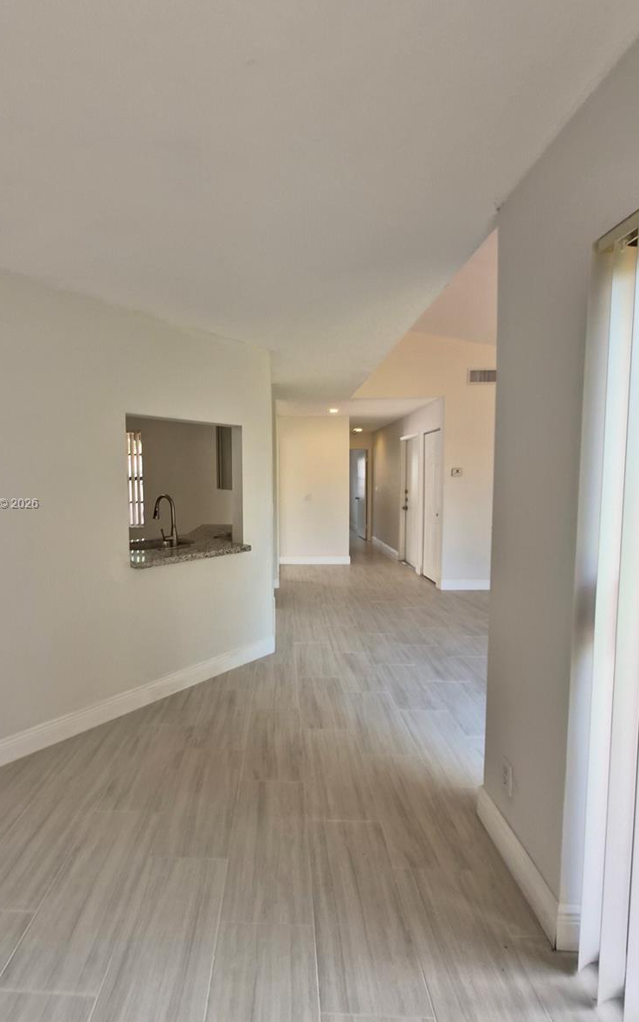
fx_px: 390
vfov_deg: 105.3
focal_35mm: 14
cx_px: 268
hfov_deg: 78.0
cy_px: 505
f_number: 2.2
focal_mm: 1.7
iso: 40
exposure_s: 1/60
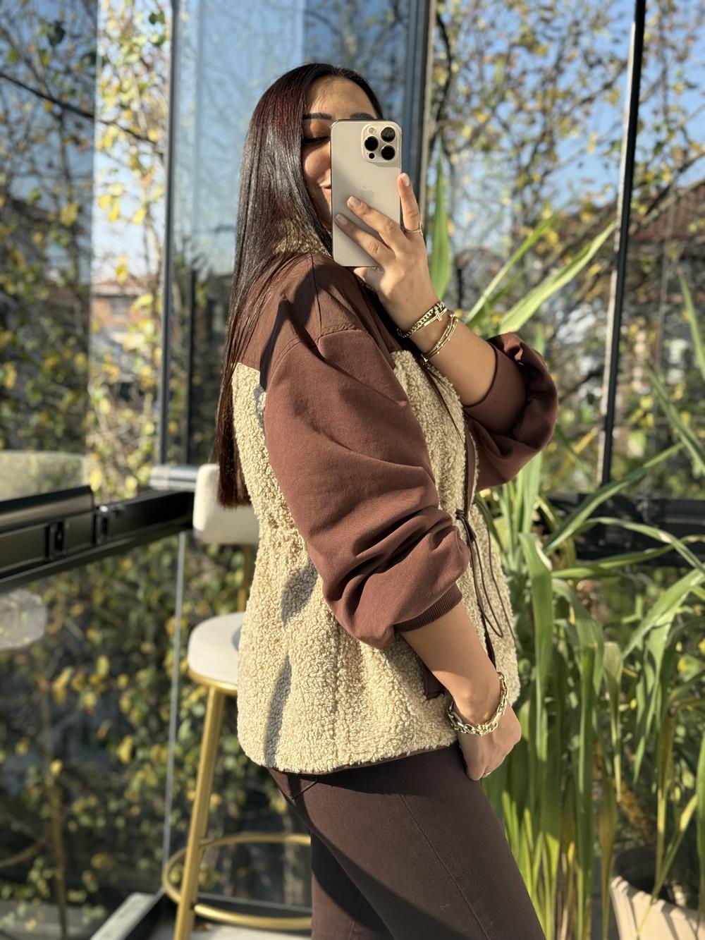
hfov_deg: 30.3
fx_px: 1303
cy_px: 470
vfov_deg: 39.7
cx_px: 352
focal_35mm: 48
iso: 80
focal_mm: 6.76
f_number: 1.78
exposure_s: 1/1149
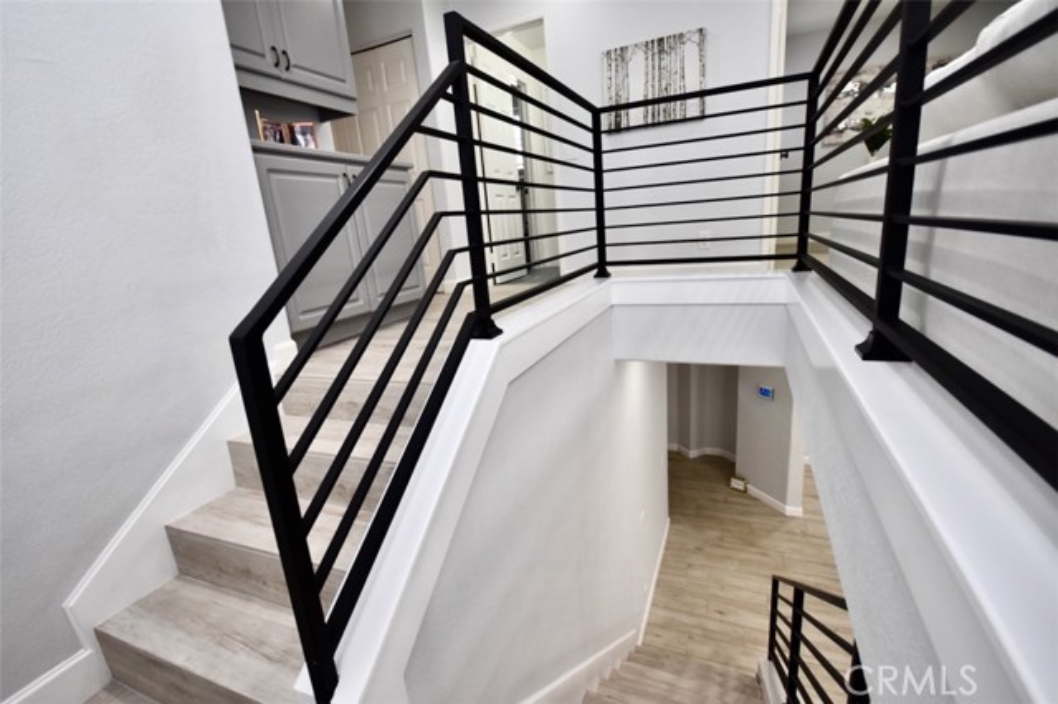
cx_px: 529
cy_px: 352
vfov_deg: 77.3
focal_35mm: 15
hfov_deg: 100.4
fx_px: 441
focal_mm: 10
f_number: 4
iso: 800
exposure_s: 1/125
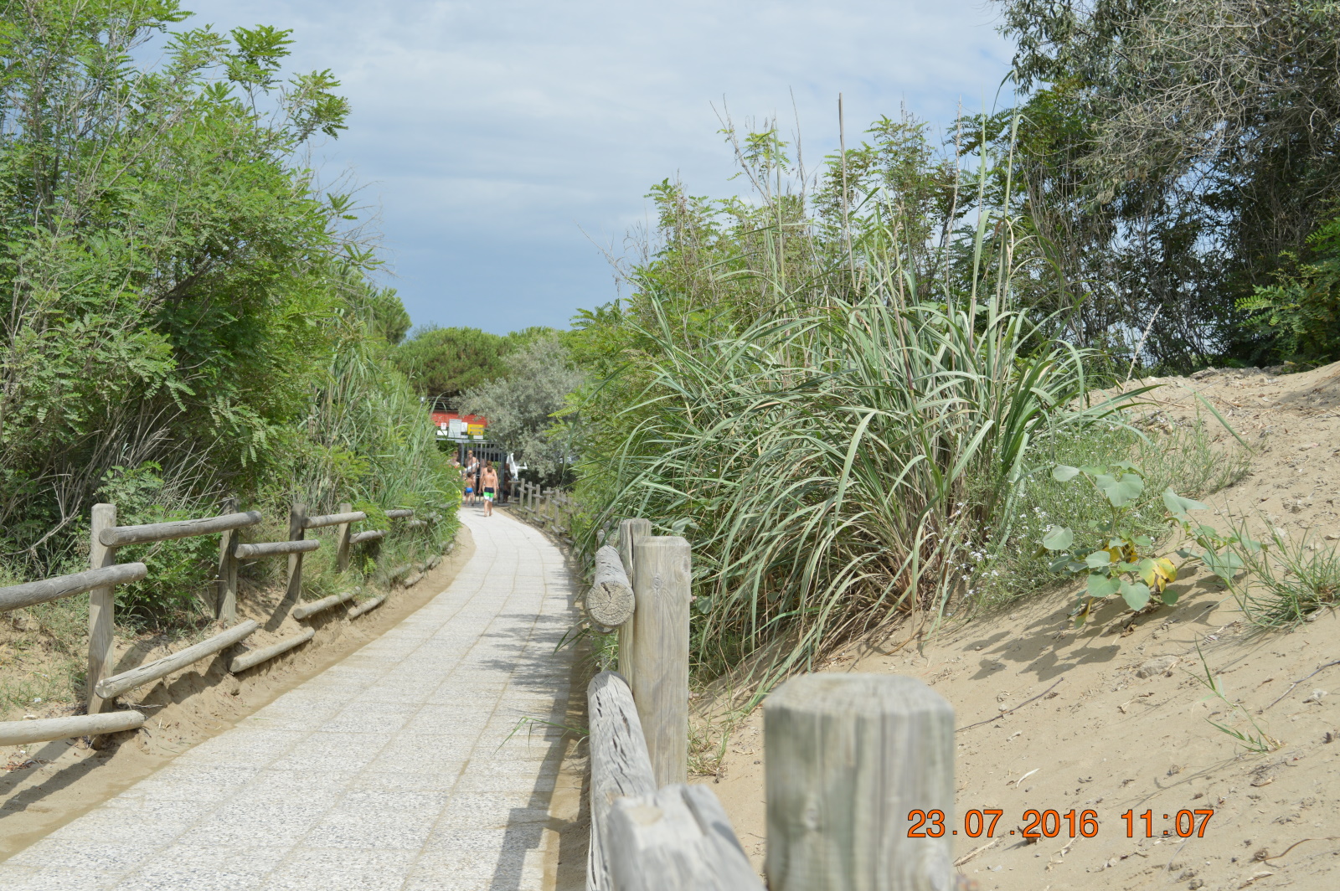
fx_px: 1674
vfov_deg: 29.8
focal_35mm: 45
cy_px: 446
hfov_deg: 43.6
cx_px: 670
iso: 100
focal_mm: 30
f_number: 8
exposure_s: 1/320
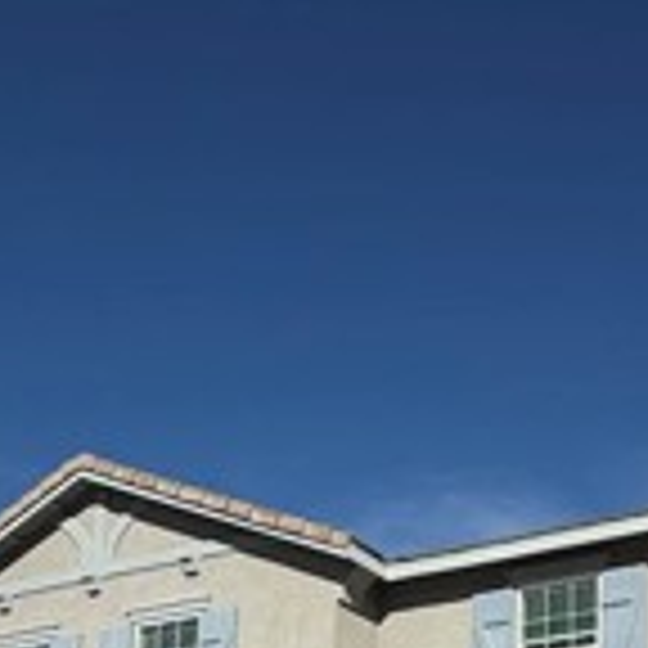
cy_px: 860
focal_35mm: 55
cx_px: 670
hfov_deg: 28.8
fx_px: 1165
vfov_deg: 26.1
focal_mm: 2.22
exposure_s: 1/5618
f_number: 2.2
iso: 50
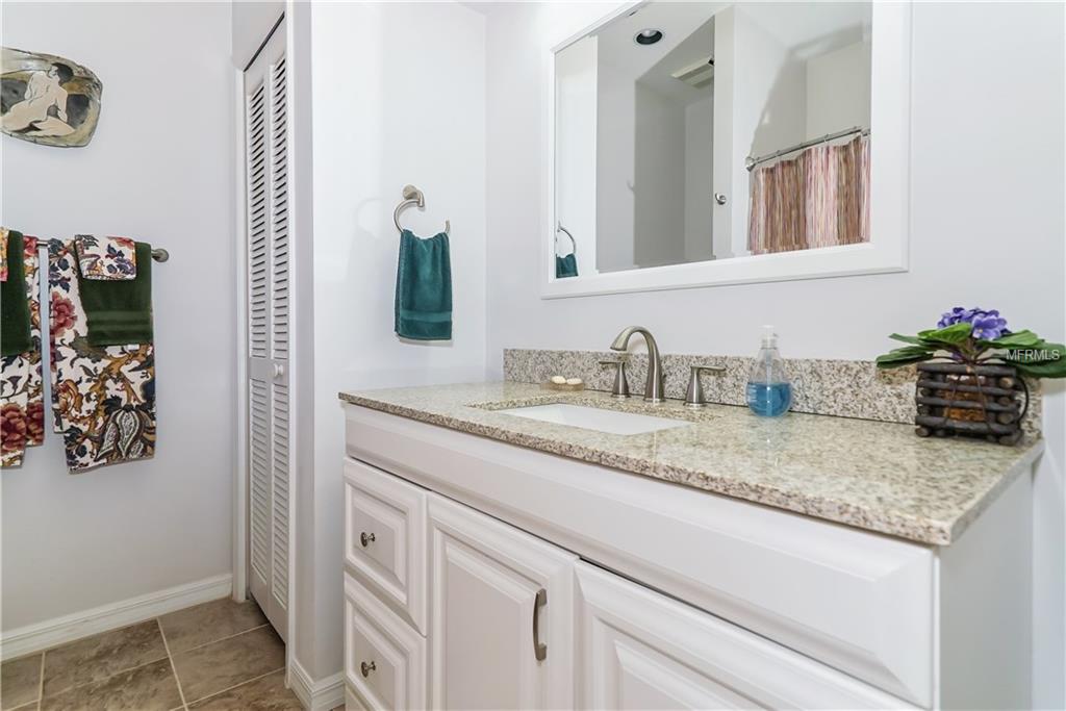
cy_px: 356
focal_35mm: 17
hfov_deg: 93.3
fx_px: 503
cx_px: 533
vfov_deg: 70.5
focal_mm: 17
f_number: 9
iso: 800
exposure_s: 1/60
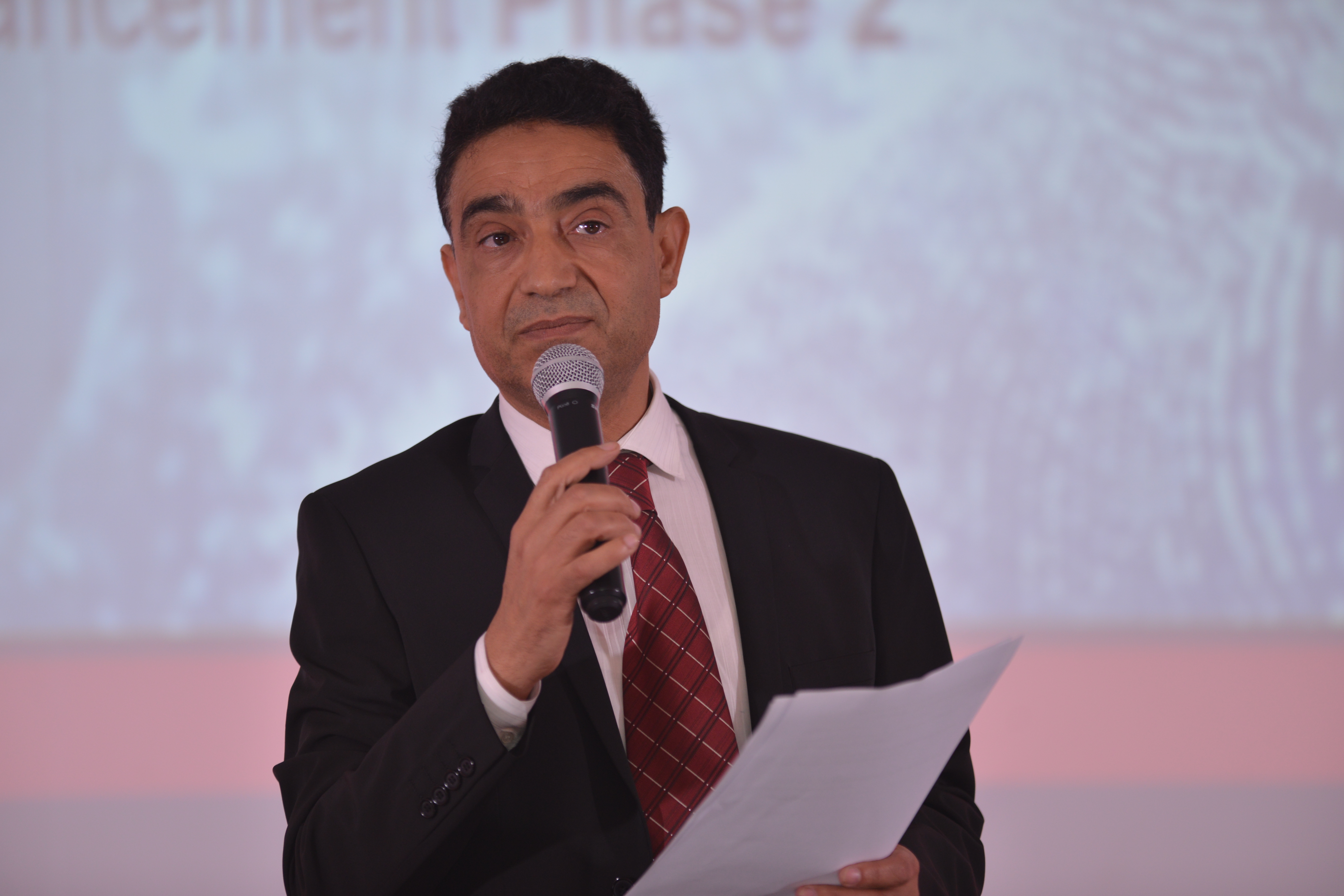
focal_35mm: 200
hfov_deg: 10.3
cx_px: 672
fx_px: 7466
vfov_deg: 6.9
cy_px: 448
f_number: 2.8
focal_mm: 200
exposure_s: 1/80
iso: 500
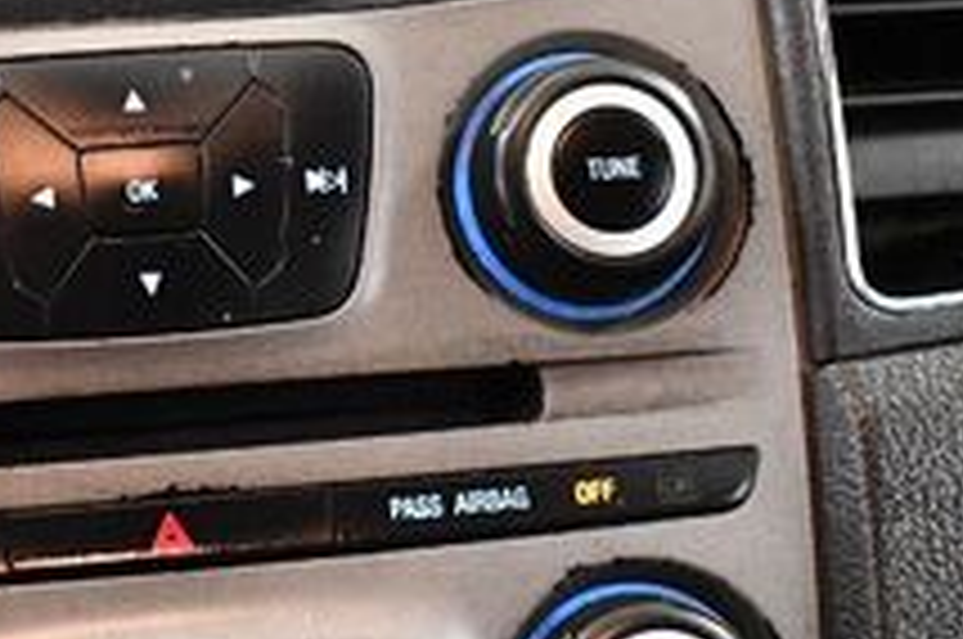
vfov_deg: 12.6
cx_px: 158
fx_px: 2885
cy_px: 317
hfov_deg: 18.7
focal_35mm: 108
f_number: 3.5
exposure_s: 1/100
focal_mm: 18
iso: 3200
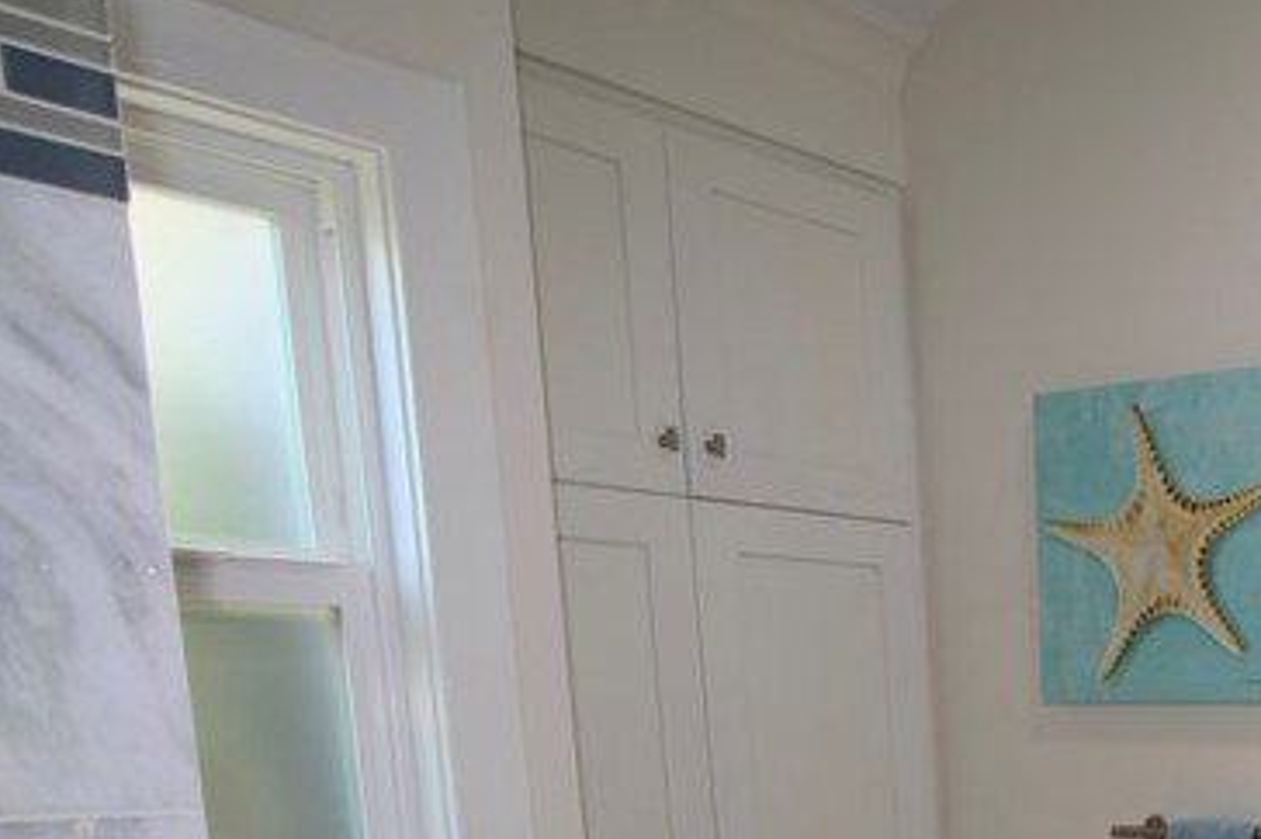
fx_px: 1575
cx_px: 1493
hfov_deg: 35.1
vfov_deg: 26.6
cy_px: 998
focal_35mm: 45
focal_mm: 16
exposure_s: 1/10
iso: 640
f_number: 9
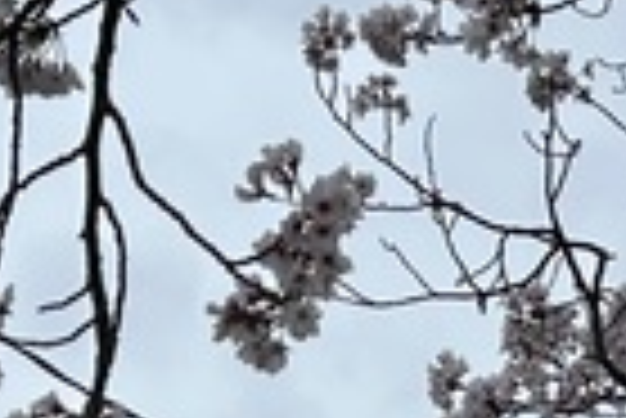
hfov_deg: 10.4
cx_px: 748
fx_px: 3377
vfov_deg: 7.0
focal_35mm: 194
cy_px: 611
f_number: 1.5
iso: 50
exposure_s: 1/1597
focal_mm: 5.7
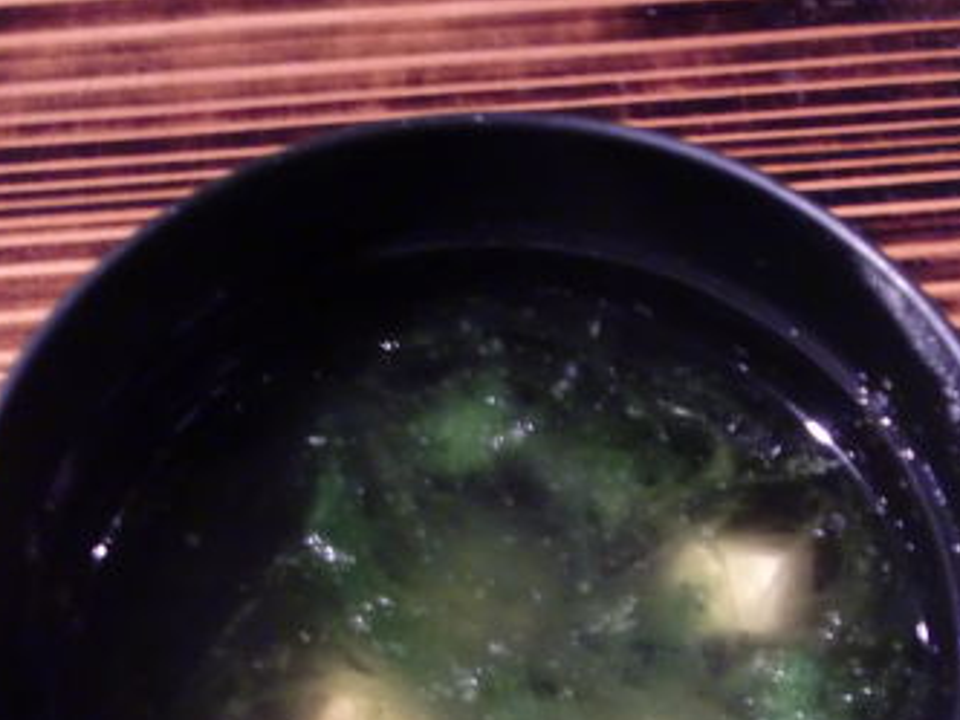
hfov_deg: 21.8
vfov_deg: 16.2
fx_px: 2496
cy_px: 632
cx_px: 486
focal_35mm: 90
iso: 400
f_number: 3.3
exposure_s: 1/3.33
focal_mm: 8.2
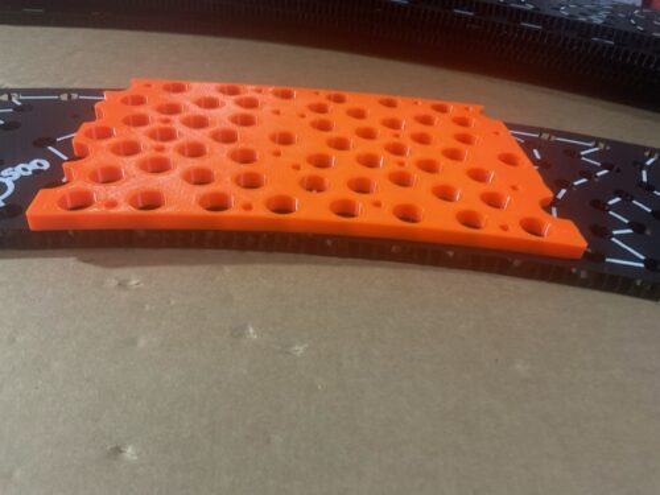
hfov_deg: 61.7
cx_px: 330
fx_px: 553
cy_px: 248
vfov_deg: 48.2
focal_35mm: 29
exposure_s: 1/50
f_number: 1.8
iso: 160
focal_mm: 3
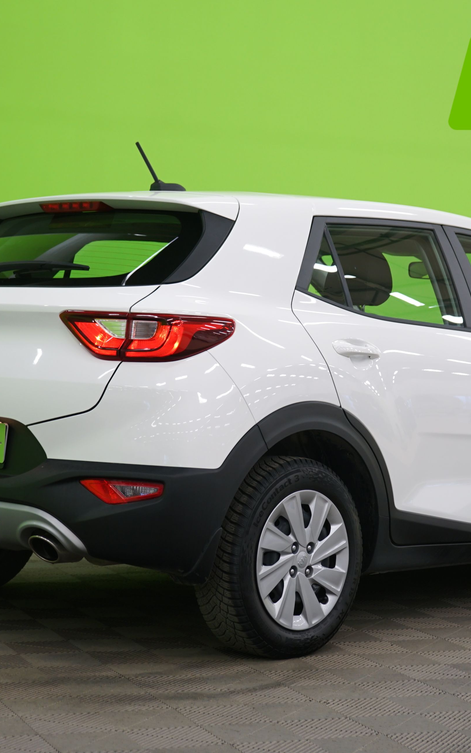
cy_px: 376
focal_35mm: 79
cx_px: 304
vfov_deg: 26.1
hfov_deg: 16.5
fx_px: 1622
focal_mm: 51
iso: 400
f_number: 4.5
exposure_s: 1/10
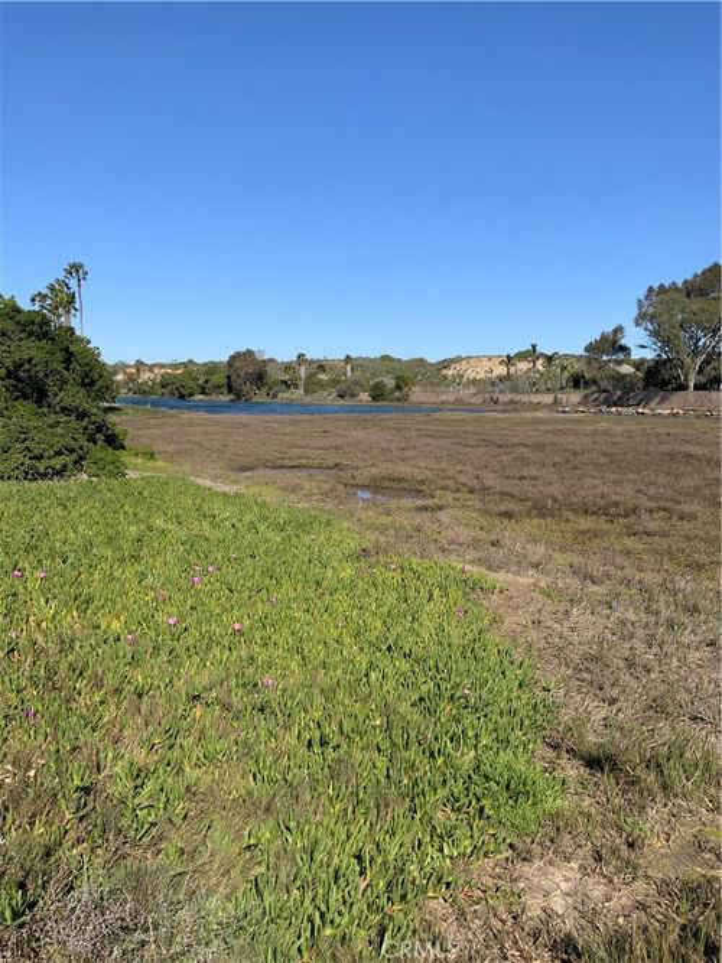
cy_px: 482
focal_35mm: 29
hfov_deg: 48.2
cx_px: 361
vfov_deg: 61.7
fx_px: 807
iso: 16
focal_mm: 3
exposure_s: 1/2320
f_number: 1.8
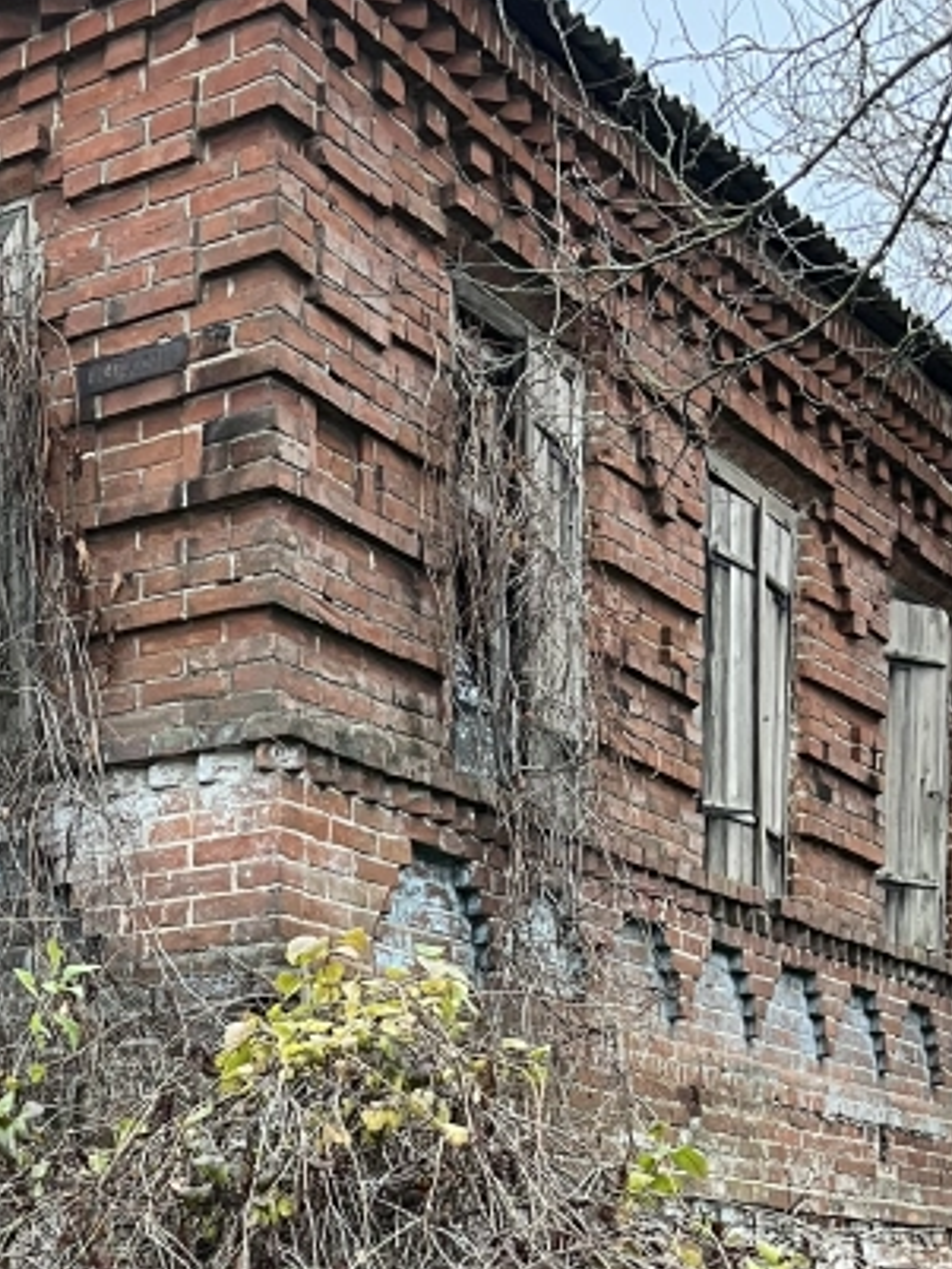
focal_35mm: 70
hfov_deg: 19.7
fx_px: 2565
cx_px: -199
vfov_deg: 25.7
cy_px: 1392
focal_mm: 5.1
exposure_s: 1/60
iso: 160
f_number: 1.6
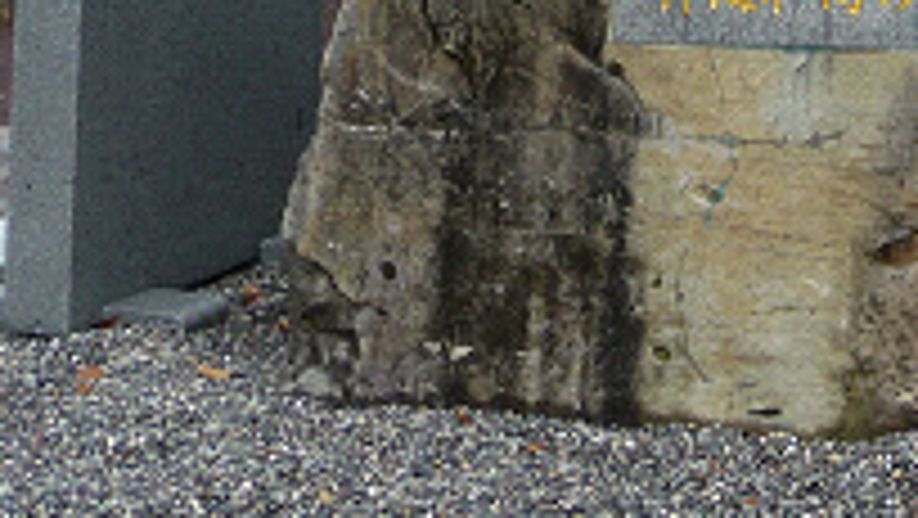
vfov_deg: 12.7
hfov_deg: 23.7
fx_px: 2119
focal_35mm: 87
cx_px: 857
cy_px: -408
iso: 100
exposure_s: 1/320
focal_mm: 4.7
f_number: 3.3
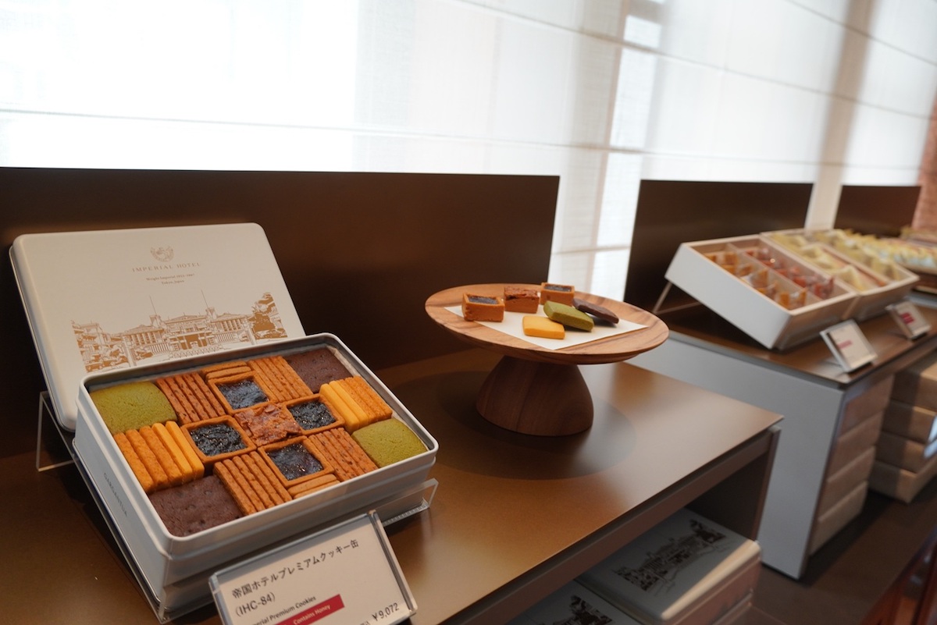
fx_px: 703
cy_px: 312
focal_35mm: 27
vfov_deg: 48.0
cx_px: 468
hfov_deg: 67.4
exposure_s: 1/60
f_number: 4
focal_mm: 18
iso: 400
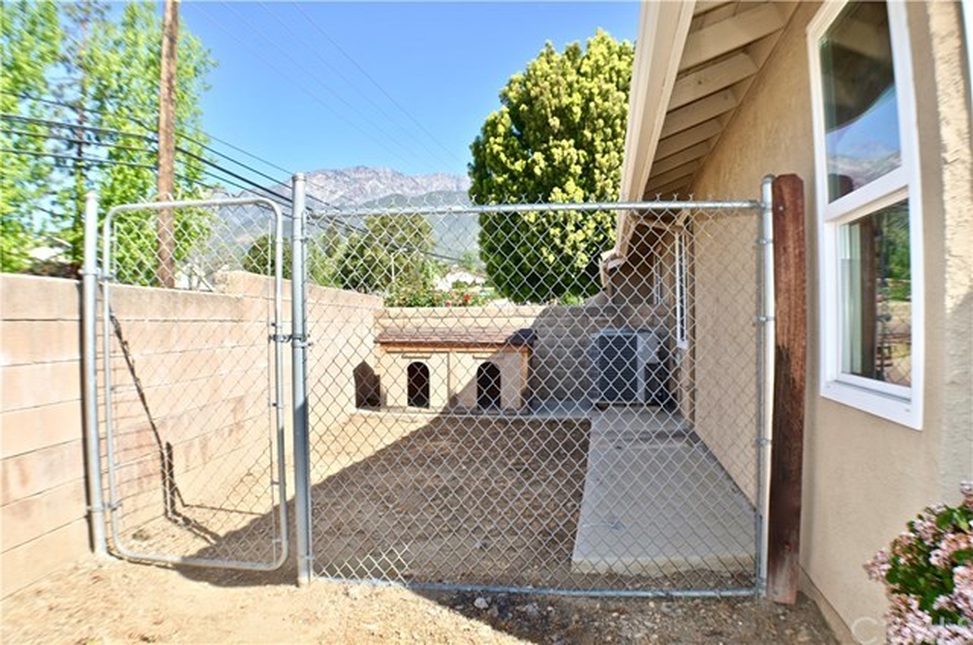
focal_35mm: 30
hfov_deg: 62.0
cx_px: 486
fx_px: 809
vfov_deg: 43.4
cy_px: 322
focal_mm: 20
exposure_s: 1/200
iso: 100
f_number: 7.1
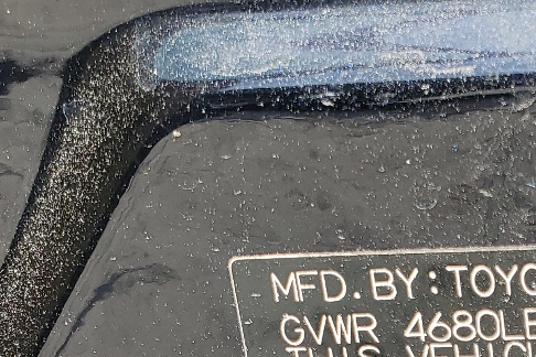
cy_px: 452
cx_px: 656
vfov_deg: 14.7
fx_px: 1325
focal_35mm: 89
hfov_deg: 21.2
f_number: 1.5
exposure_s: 1/417
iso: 50
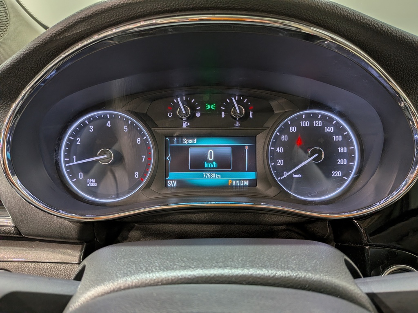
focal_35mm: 24
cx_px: 209
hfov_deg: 71.6
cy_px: 156
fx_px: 290
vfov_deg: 56.8
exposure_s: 1/103
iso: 28
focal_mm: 4.53
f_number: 1.7
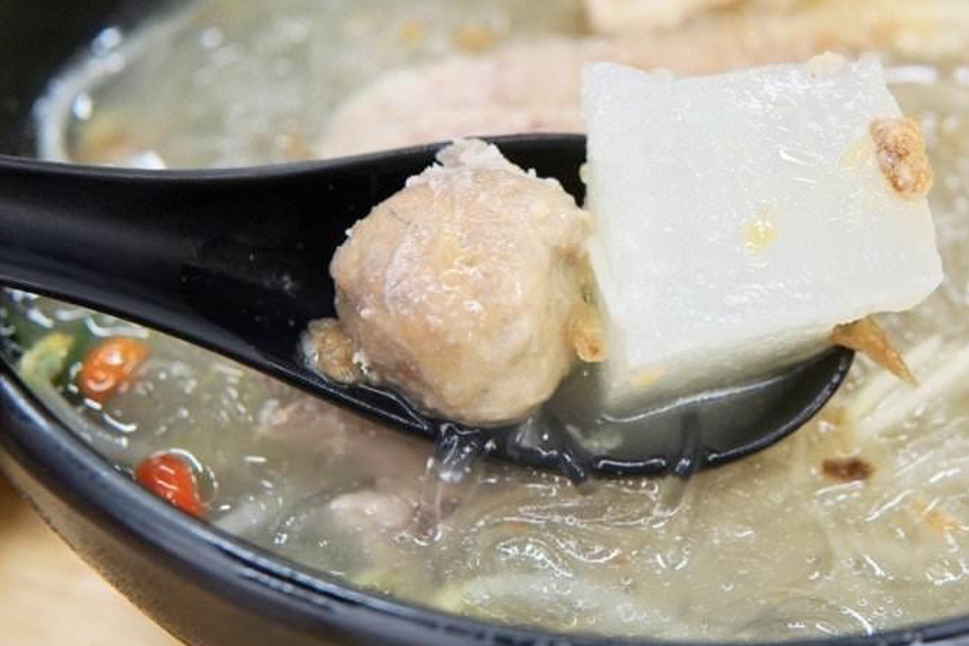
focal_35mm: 67
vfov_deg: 20.3
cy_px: 244
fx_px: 1803
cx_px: 682
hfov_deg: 29.8
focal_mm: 30
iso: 800
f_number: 4
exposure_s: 1/60
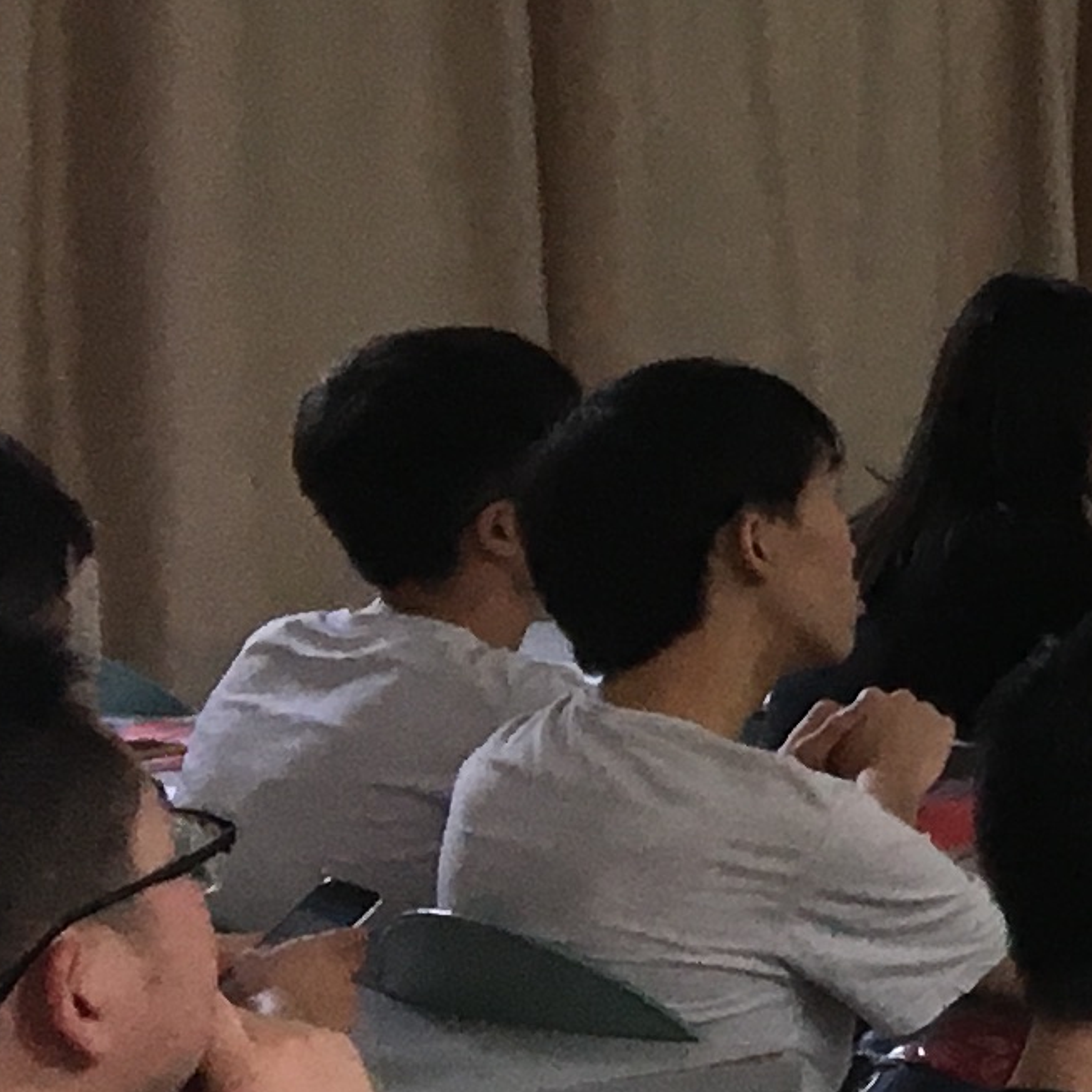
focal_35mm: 158
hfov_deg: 9.3
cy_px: 260
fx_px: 5639
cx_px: 3021
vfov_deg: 11.0
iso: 32
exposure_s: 1/33
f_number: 2.2
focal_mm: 4.15
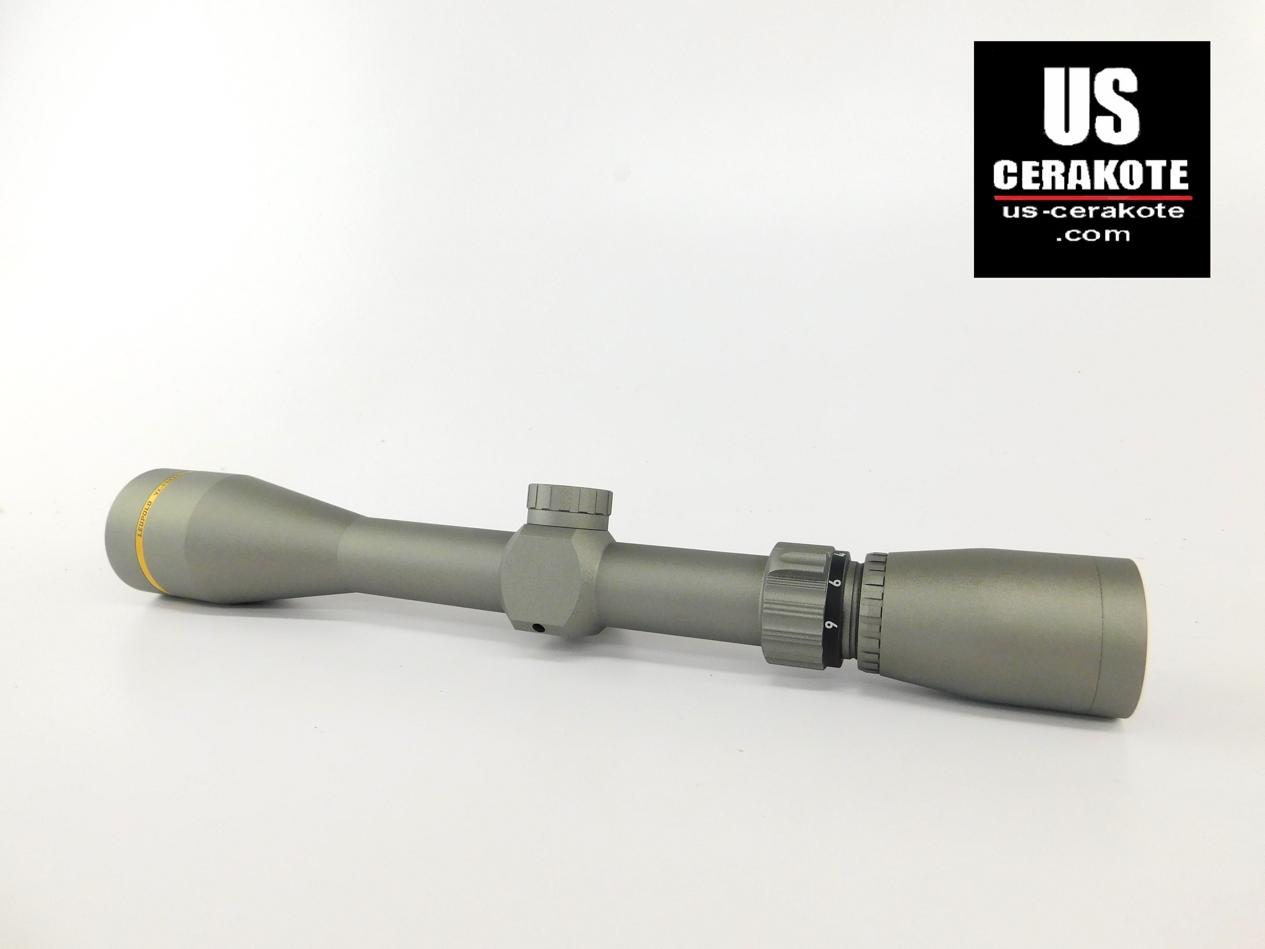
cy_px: 474
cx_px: 632
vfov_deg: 58.9
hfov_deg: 73.9
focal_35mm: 23
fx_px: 841
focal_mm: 4
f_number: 3
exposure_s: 1/60
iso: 125
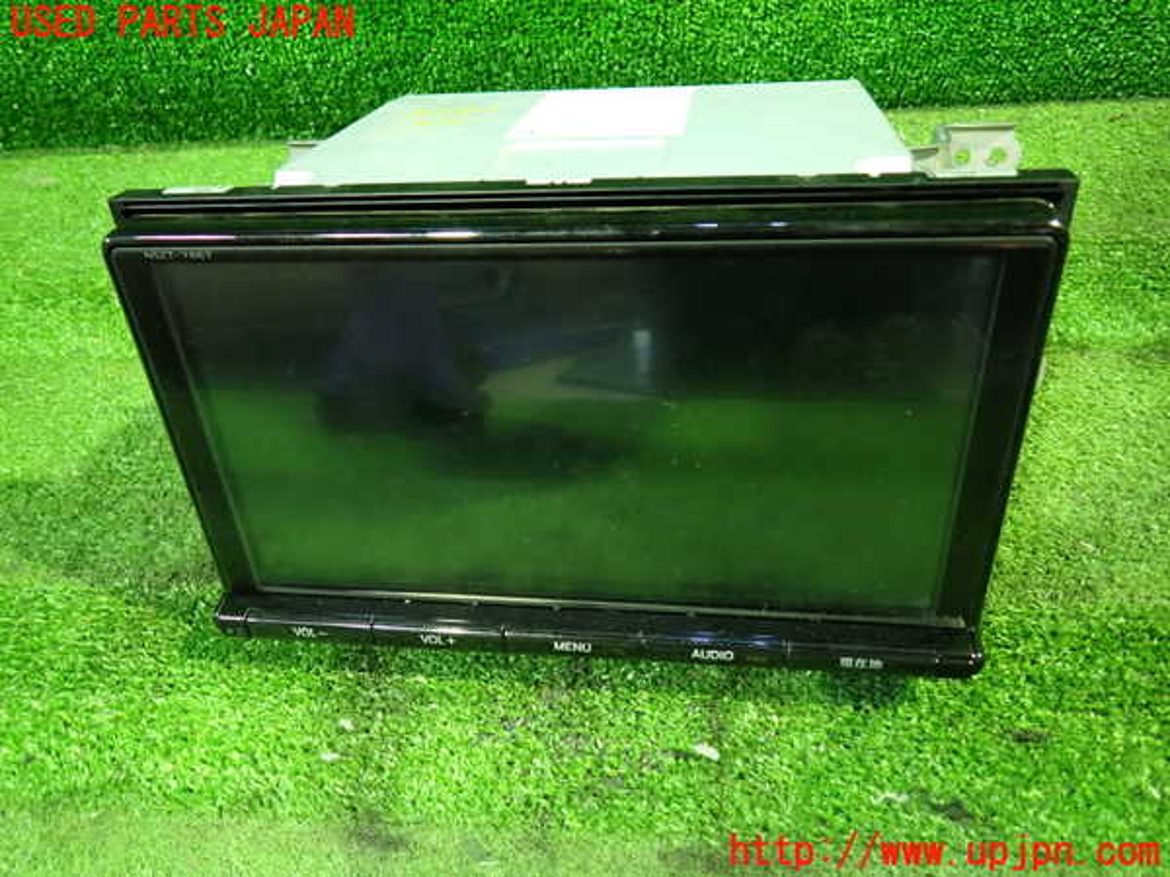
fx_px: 845
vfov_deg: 54.9
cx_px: 585
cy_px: 438
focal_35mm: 25
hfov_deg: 69.4
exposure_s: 1/20
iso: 800
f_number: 2
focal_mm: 4.5
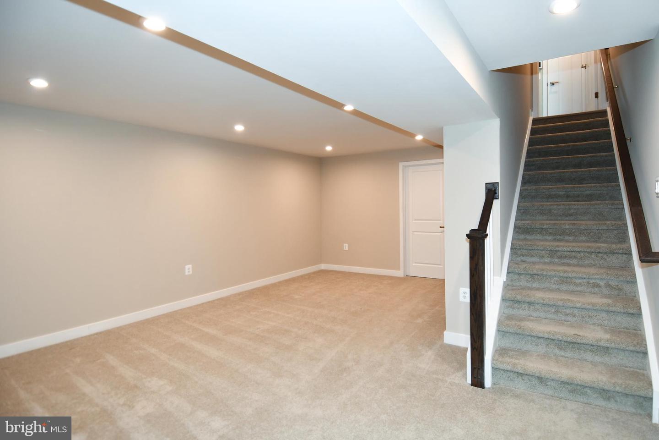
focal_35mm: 18
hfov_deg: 90.0
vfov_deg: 67.4
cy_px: 220
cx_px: 330
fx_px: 329
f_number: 4
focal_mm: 12
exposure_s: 1/60
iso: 500
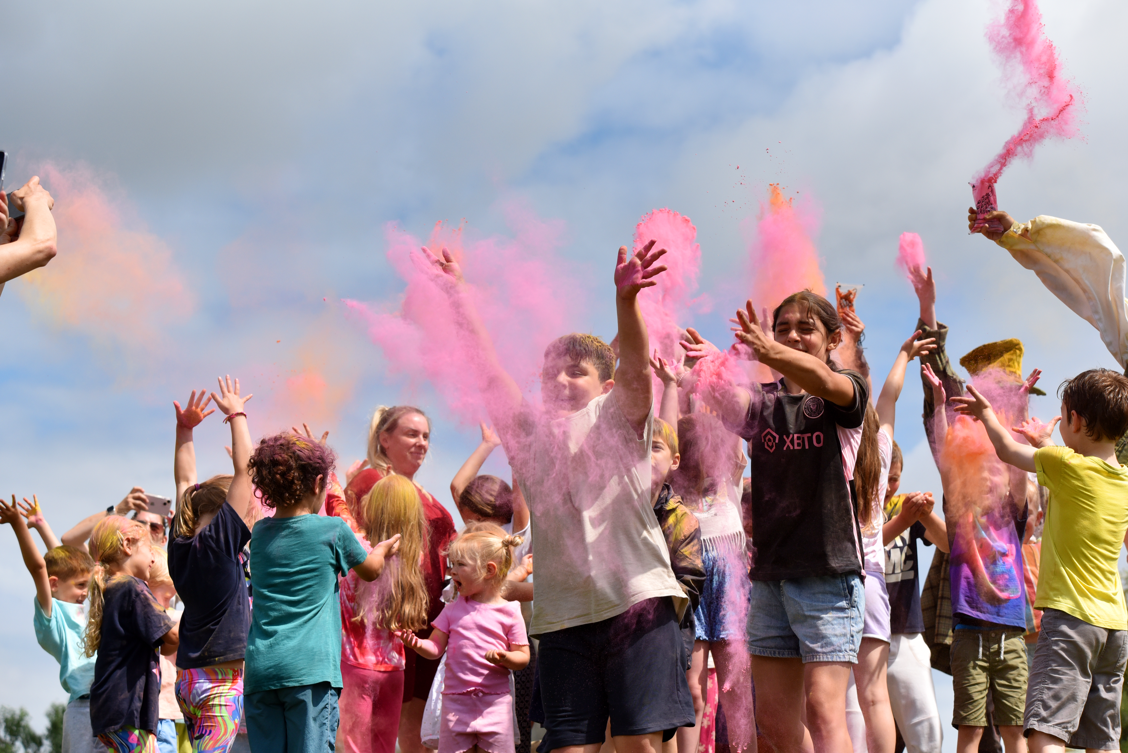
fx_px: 2194
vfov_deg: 19.5
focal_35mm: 70
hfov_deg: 28.8
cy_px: 376
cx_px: 564
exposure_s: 1/4000
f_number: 6.3
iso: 640
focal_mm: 70
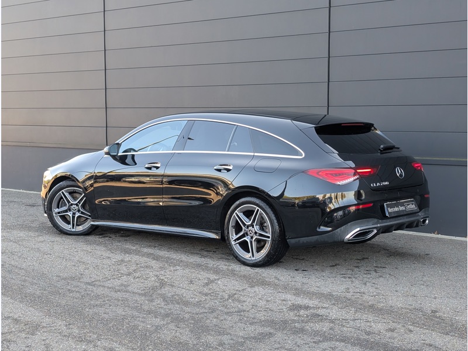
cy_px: 176
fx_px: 662
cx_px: 234
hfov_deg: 38.9
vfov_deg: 29.7
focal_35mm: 49
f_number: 1.68
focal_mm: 6.9
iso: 105
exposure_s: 1/311
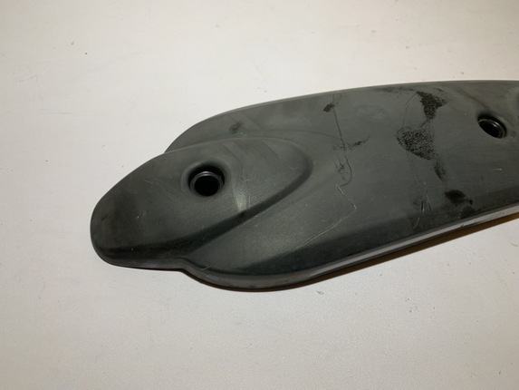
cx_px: 260
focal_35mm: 26
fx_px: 390
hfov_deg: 67.3
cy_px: 195
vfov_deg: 53.1
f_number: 1.8
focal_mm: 4.25
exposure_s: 1/121
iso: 50
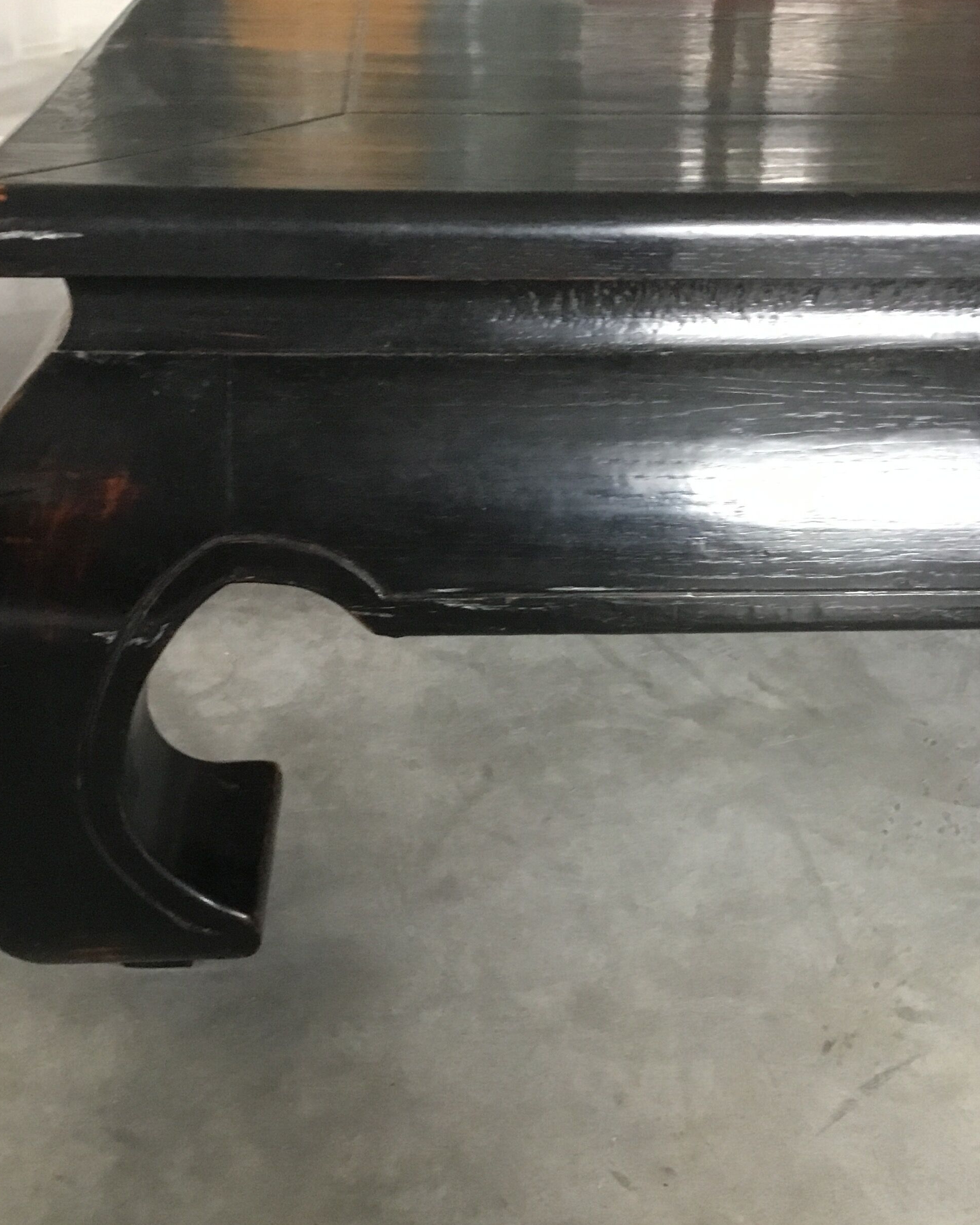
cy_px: 609
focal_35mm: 41
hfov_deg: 36.5
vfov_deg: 44.8
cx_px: 491
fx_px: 1487
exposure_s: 1/17
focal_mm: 3.3
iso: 250
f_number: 2.4
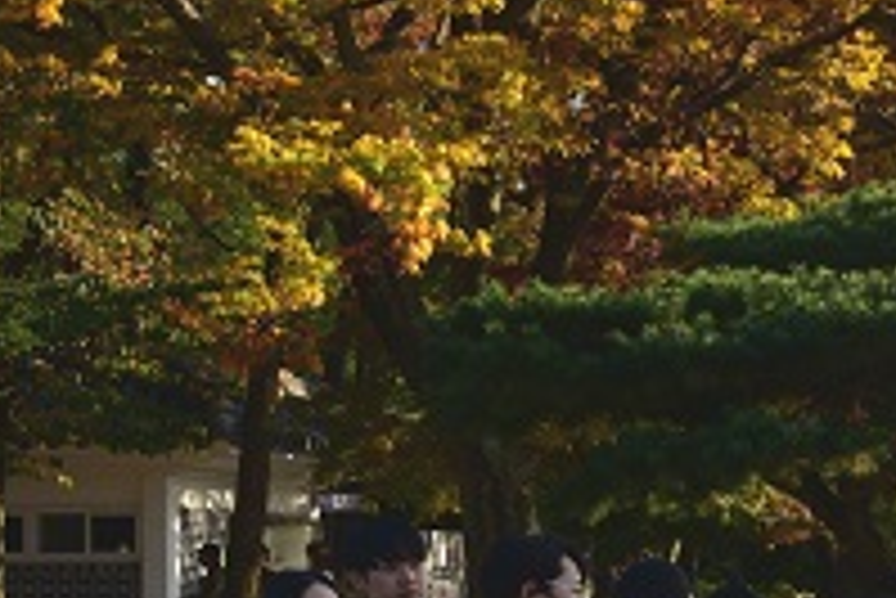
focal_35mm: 122
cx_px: 1202
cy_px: 791
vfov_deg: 11.0
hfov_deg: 15.8
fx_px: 3039
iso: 1000
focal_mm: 38
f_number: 20
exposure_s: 1/250
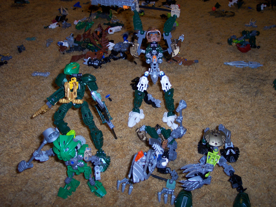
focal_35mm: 38
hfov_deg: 49.0
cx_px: 138
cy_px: 104
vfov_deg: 37.7
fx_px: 303
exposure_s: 1/30
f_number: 2.8
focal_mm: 8
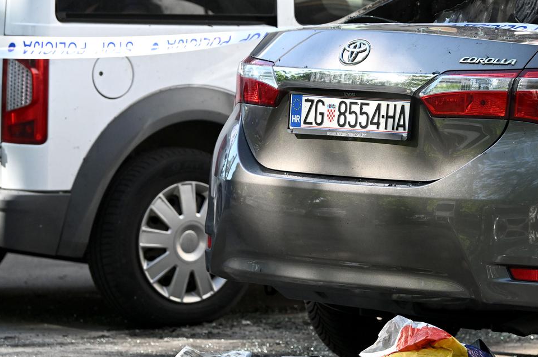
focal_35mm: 242
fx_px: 3610
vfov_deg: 5.7
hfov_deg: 8.5
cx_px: 411
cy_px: 171
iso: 1000
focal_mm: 145
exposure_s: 1/2500
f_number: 4
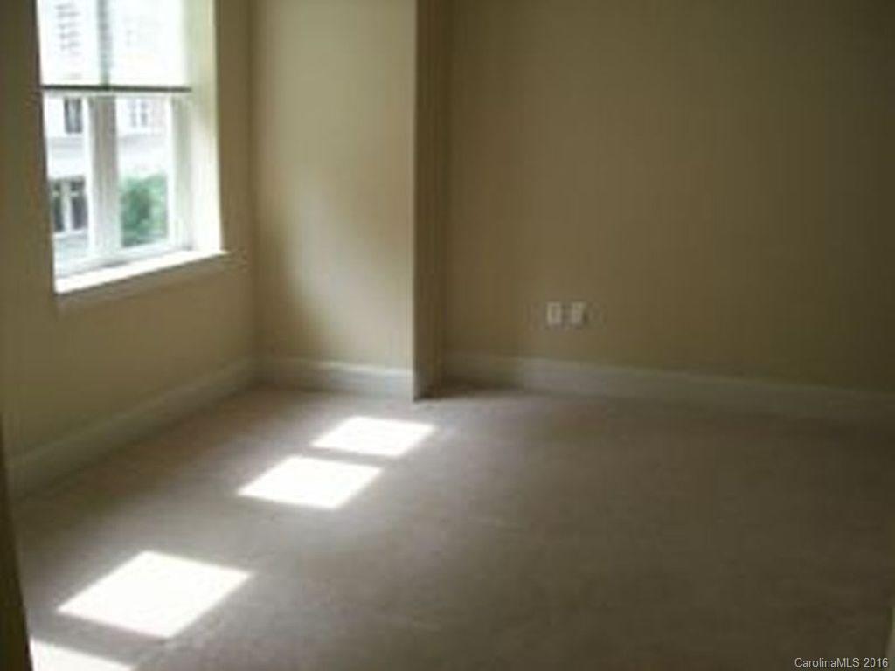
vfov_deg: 39.7
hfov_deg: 51.4
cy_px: 336
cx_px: 448
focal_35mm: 36
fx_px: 931
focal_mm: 6
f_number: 2.7
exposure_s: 1/144
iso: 200
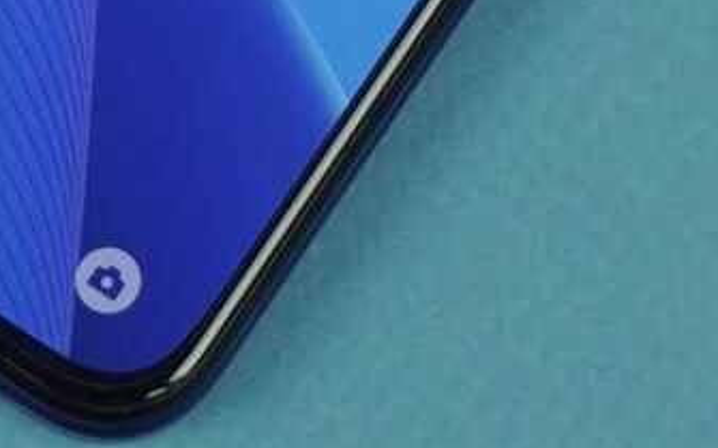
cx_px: 324
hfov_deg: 5.1
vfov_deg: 3.2
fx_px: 7999
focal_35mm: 409
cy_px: -729
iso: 1250
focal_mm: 70
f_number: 8
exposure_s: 1/200
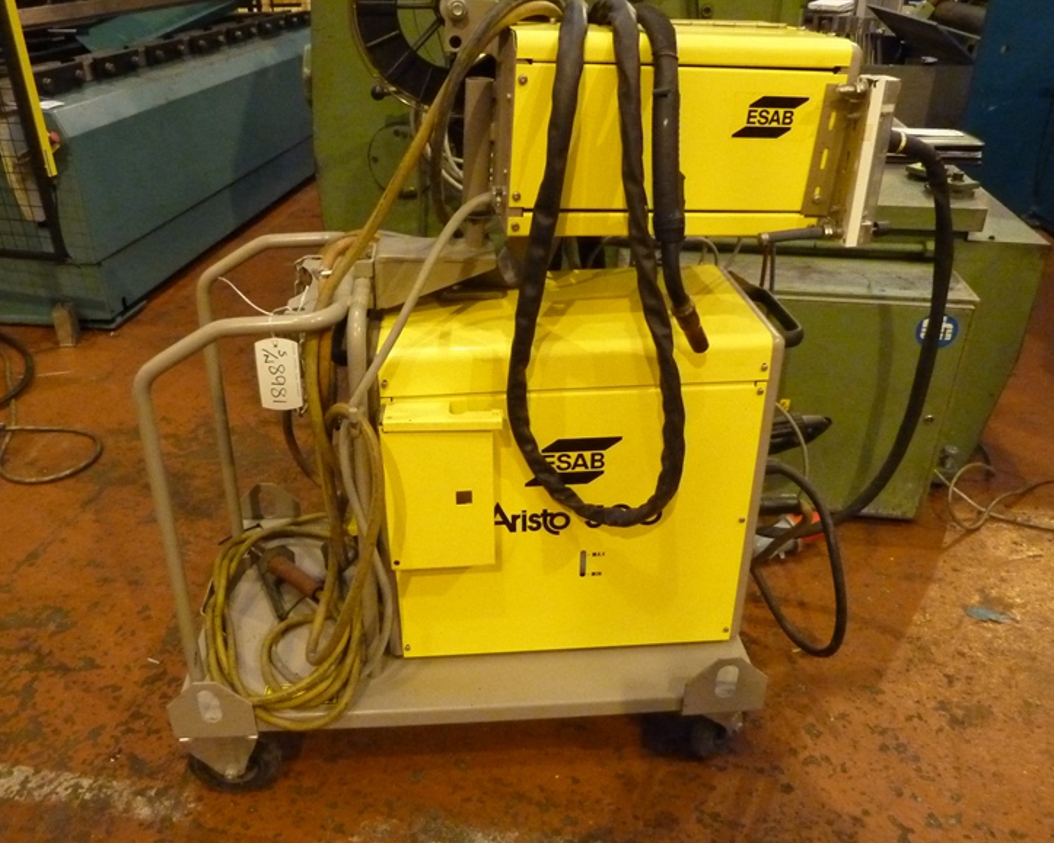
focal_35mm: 27
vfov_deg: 53.2
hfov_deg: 64.0
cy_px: 408
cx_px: 483
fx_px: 842
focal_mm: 4.1
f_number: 3.3
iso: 800
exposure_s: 1/20
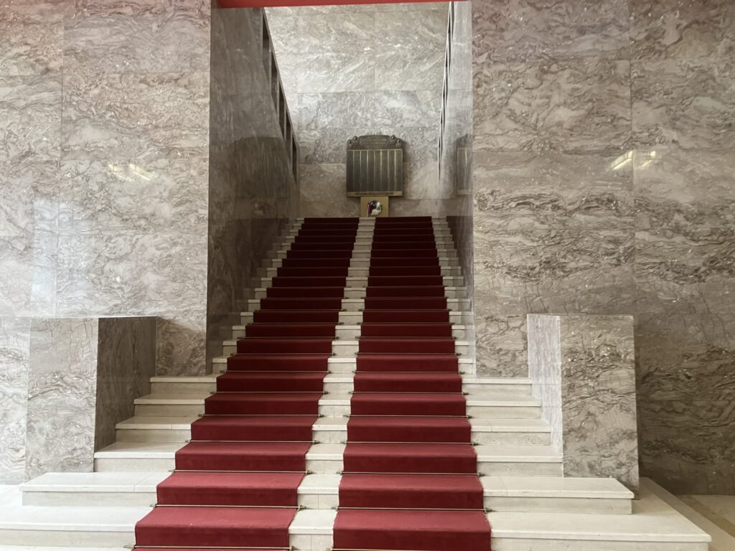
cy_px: 276
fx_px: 595
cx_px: 368
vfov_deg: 49.7
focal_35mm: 28
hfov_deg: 63.4
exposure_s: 1/60
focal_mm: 3.99
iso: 160
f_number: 1.8
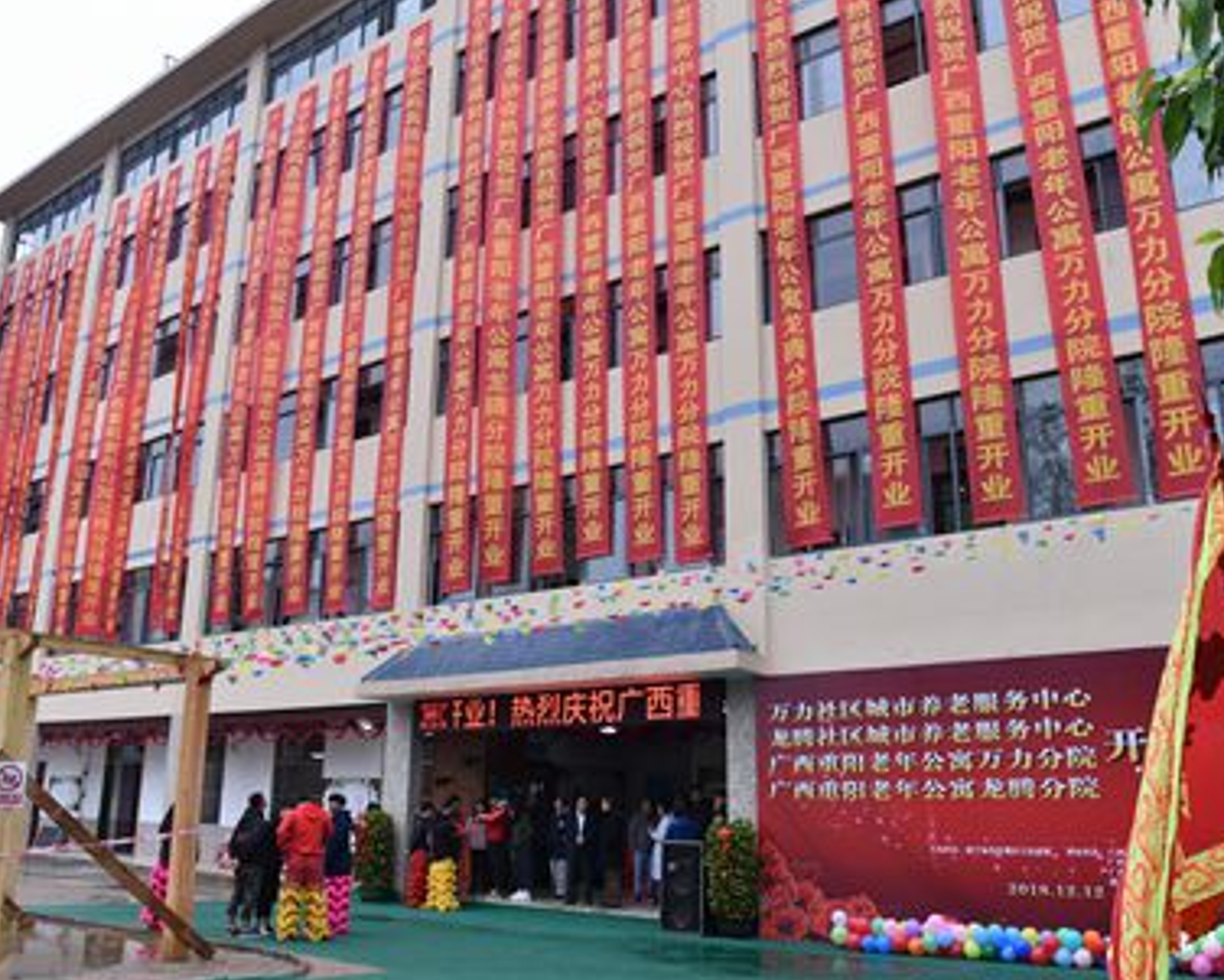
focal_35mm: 30
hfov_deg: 58.7
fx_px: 1087
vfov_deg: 48.5
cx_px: 576
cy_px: 508
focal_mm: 24
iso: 400
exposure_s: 1/125
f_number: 5.6
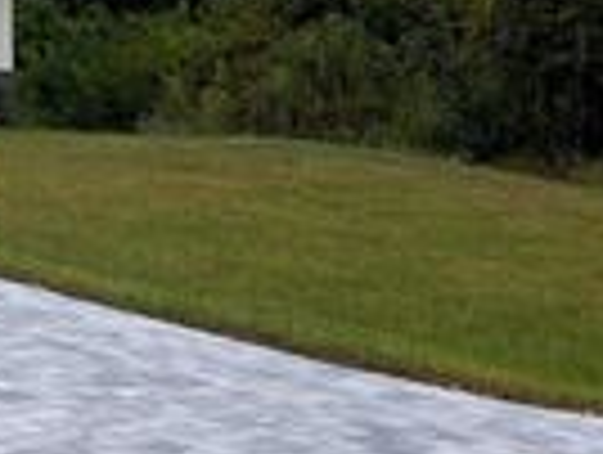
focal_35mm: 97
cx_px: -238
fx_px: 1693
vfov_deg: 15.1
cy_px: 20
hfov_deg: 18.4
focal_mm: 5.7
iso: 50
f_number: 1.5
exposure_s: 1/820
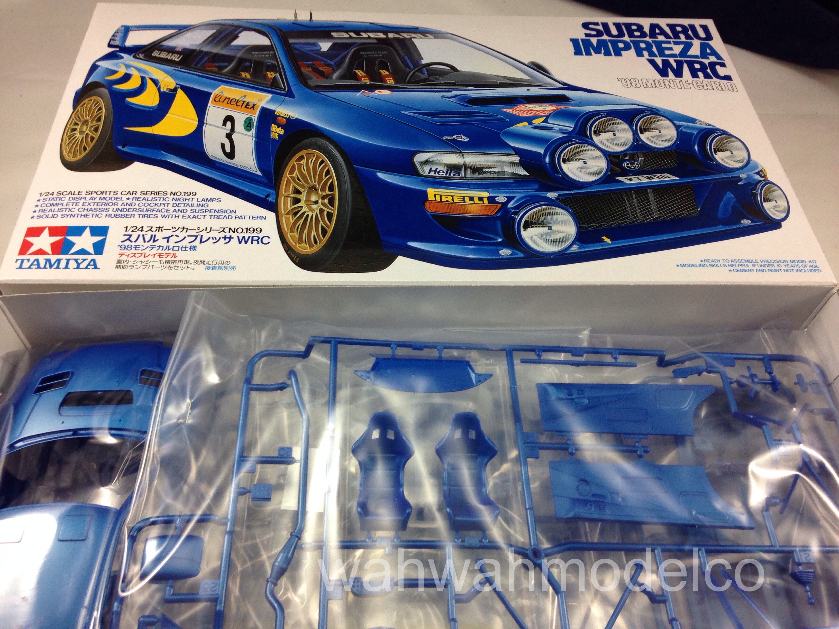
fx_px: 800
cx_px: 420
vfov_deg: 42.9
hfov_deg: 55.4
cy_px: 314
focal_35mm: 33
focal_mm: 4.12
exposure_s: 1/120
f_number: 2.4
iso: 100
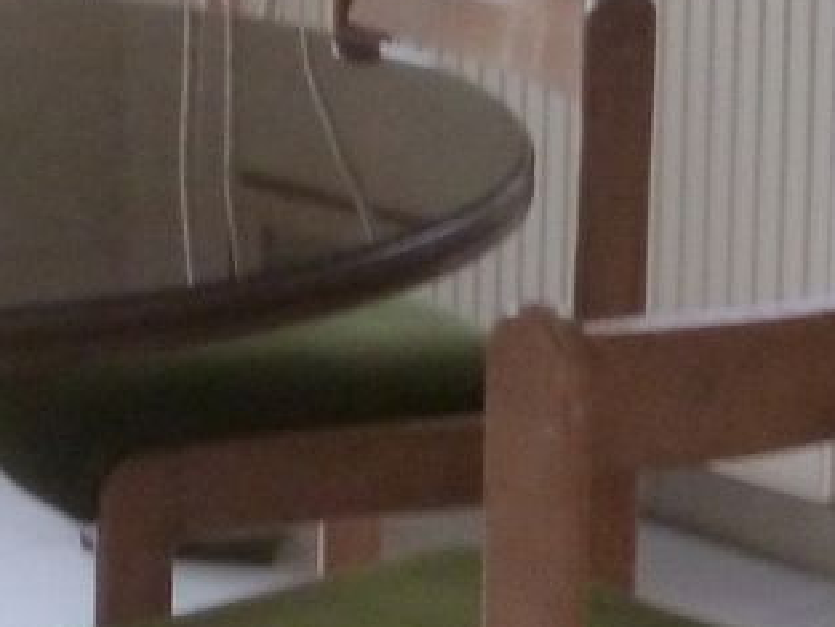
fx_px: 3451
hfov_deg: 12.8
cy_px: -123
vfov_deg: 10.2
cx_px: -560
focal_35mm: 143
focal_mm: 5
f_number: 3.1
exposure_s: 1/40
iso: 400
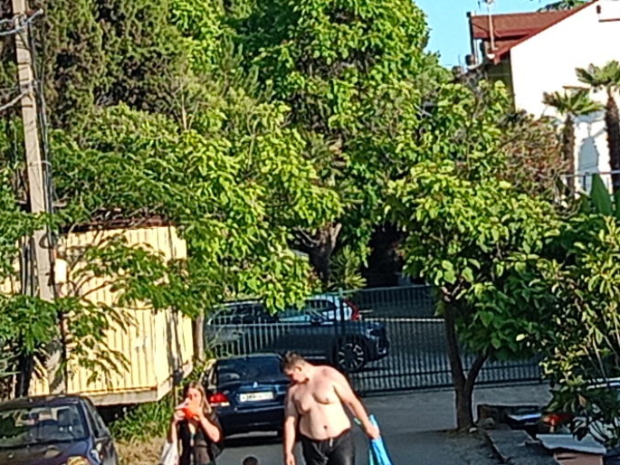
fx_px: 3386
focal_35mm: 189
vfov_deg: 7.6
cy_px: -448
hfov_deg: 10.5
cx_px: 228
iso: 101
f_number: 1.79
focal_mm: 4.7
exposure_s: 1/672
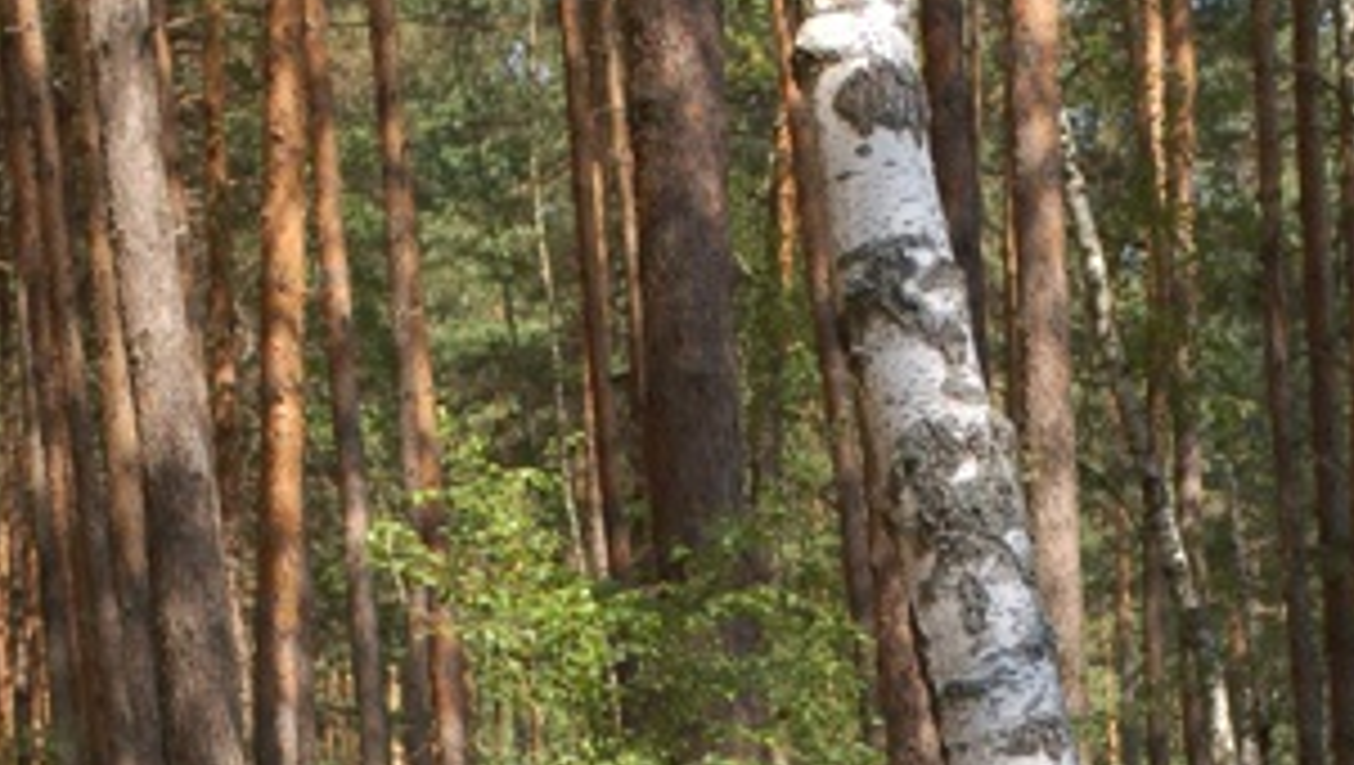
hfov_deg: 15.9
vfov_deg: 8.7
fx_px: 4852
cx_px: 751
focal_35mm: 135
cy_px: 1228
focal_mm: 46
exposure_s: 1/500
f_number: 5.6
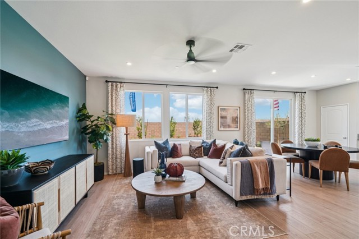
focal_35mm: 14
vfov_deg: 81.1
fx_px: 140
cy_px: 120
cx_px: 180
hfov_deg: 104.3
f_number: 8
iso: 250
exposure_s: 1/30
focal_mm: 14
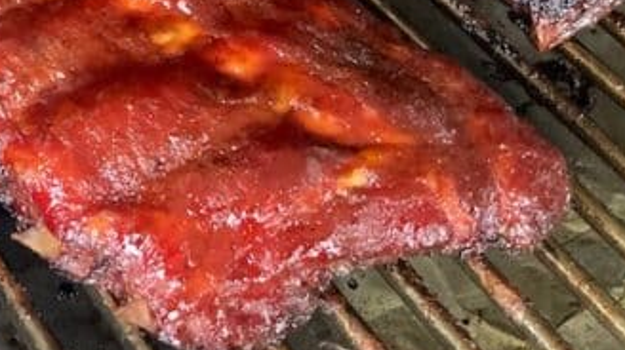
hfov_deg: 27.3
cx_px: 32
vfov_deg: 15.3
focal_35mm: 74
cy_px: -146
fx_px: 1226
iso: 320
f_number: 1.8
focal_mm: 3
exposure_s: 1/31
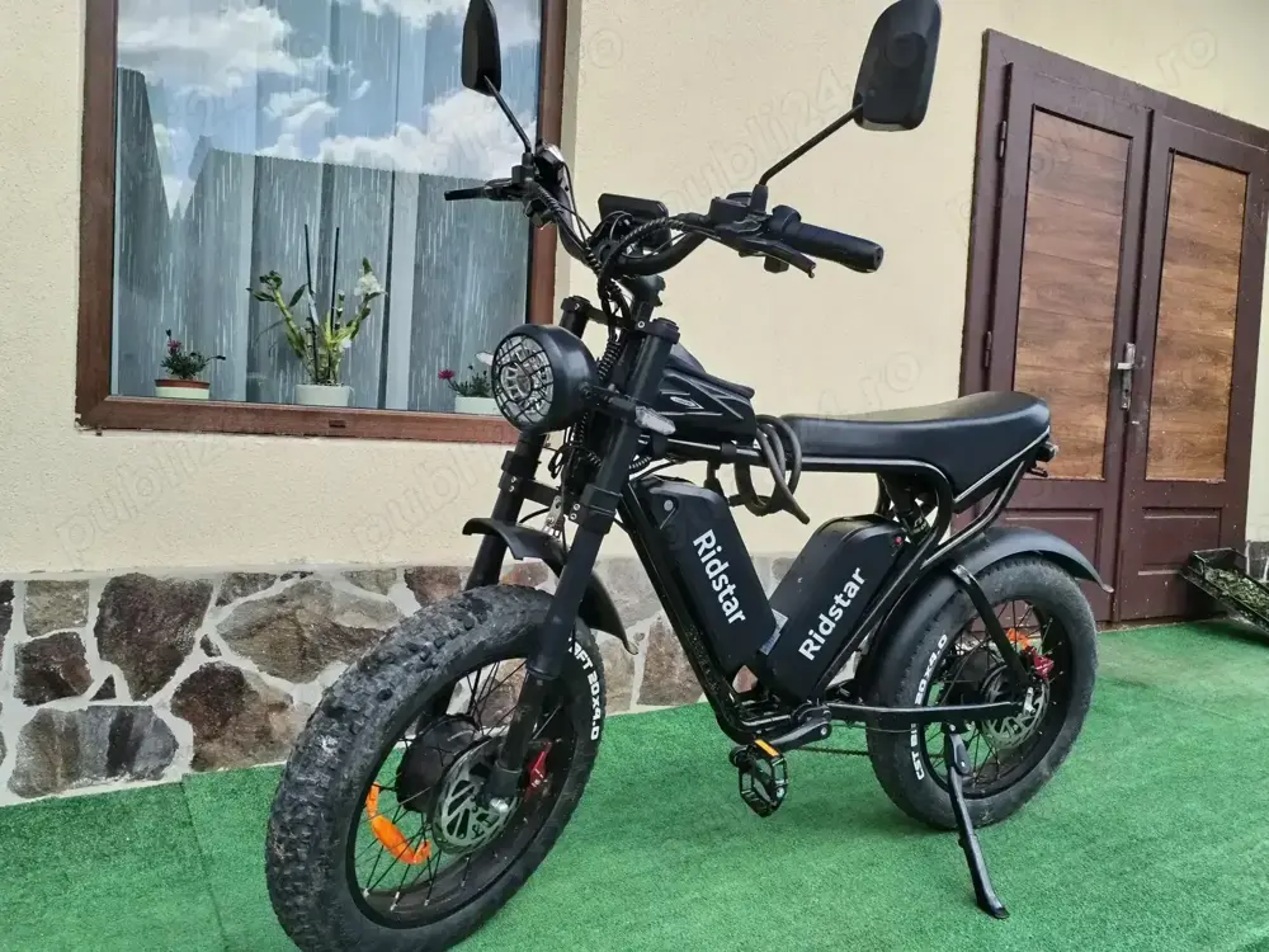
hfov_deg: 67.3
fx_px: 953
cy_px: 476
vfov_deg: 53.1
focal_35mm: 26
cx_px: 634
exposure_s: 1/252
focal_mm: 4.75
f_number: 1.8
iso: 100
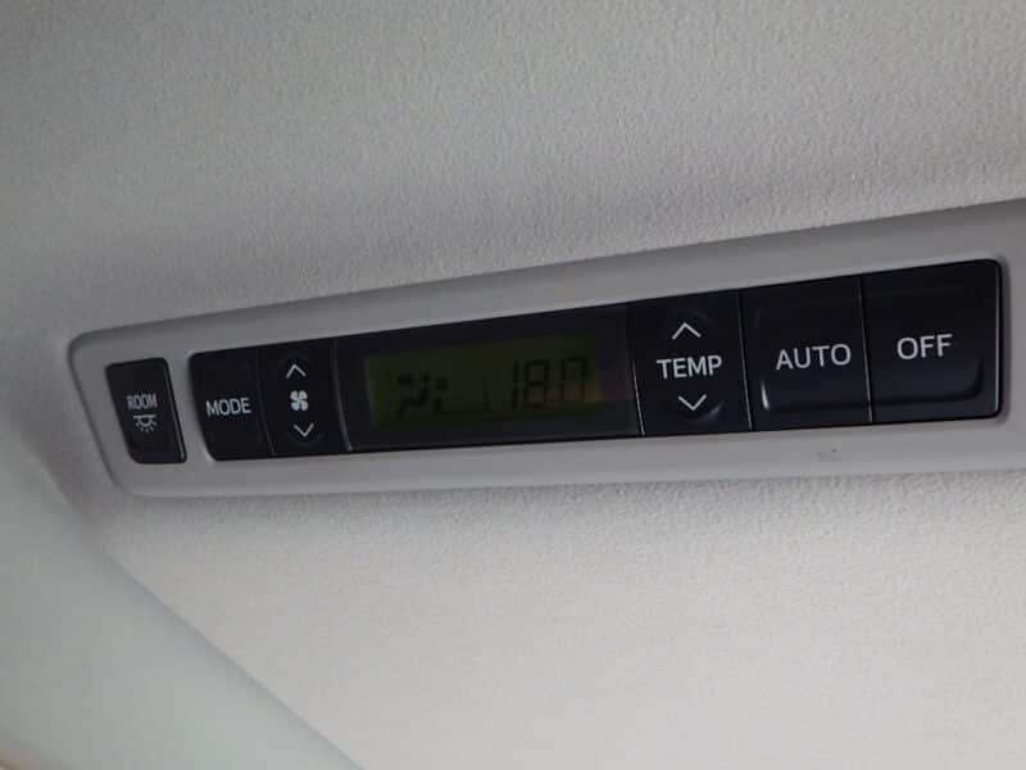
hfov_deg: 63.4
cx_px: 513
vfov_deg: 49.7
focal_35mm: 28
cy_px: 385
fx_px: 830
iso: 200
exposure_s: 1/45
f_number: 3.5
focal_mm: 5
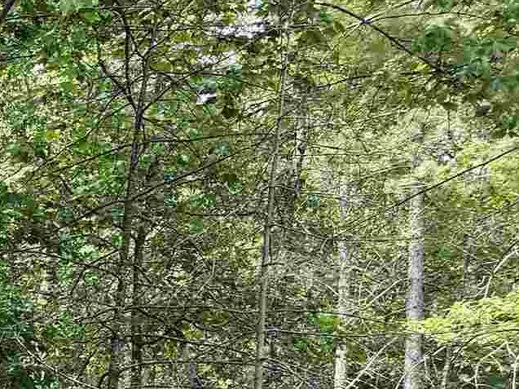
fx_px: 1663
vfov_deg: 12.6
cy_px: 586
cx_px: -697
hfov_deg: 13.4
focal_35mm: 111
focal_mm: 6.3
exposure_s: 1/120
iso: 20
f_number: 1.7
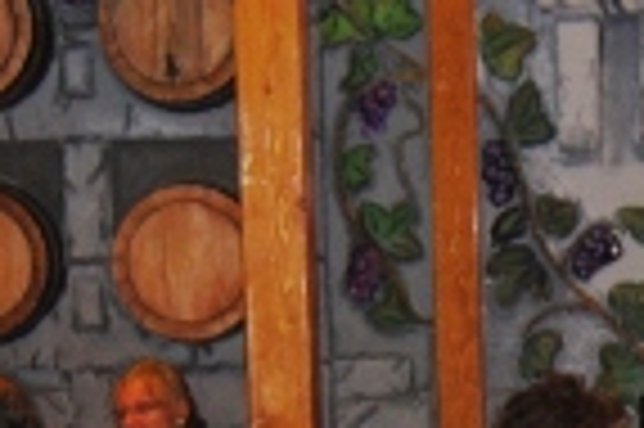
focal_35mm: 175
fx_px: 3127
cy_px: 649
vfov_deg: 7.7
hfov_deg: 11.6
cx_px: 685
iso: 200
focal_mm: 26
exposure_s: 1/60
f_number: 4
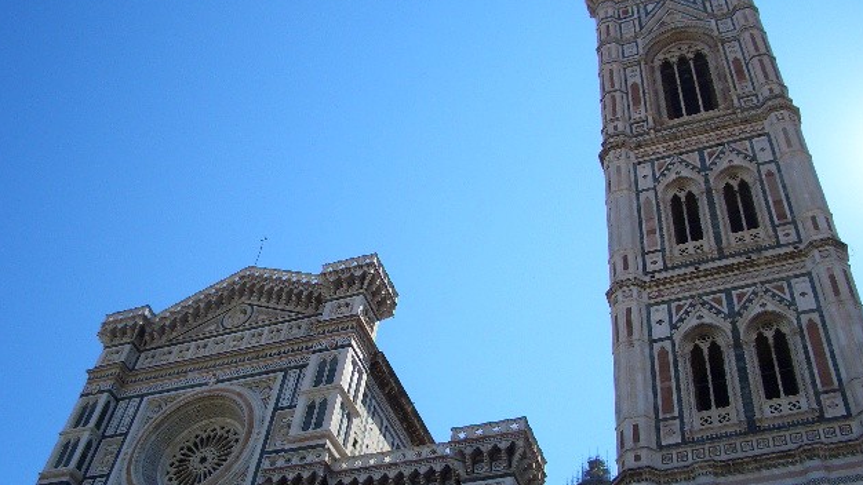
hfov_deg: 51.6
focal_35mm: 39
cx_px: 440
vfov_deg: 30.4
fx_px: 892
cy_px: 266
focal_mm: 5.8
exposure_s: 1/400
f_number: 4.3
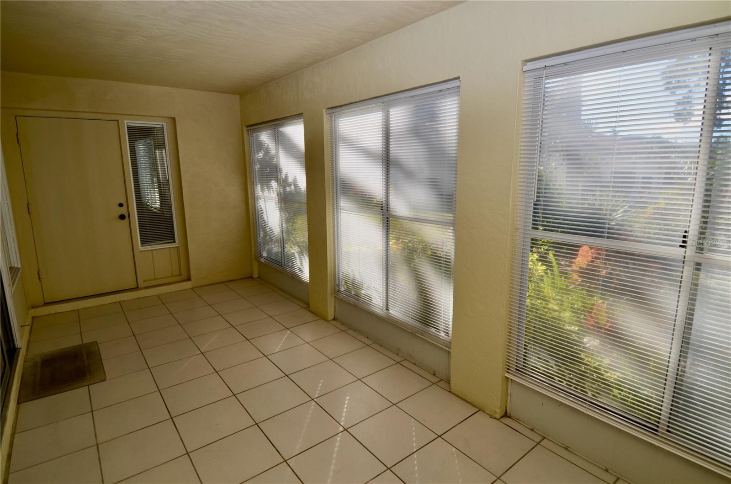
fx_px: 365
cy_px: 242
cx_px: 366
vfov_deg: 67.1
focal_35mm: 18
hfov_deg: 90.1
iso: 100
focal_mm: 12
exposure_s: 1/160
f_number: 6.3
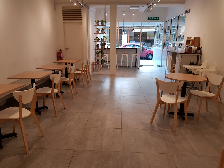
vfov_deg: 53.1
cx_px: 112
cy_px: 84
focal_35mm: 26
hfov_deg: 67.3
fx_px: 168
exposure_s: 1/50
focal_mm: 4.3
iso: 80
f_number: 1.7
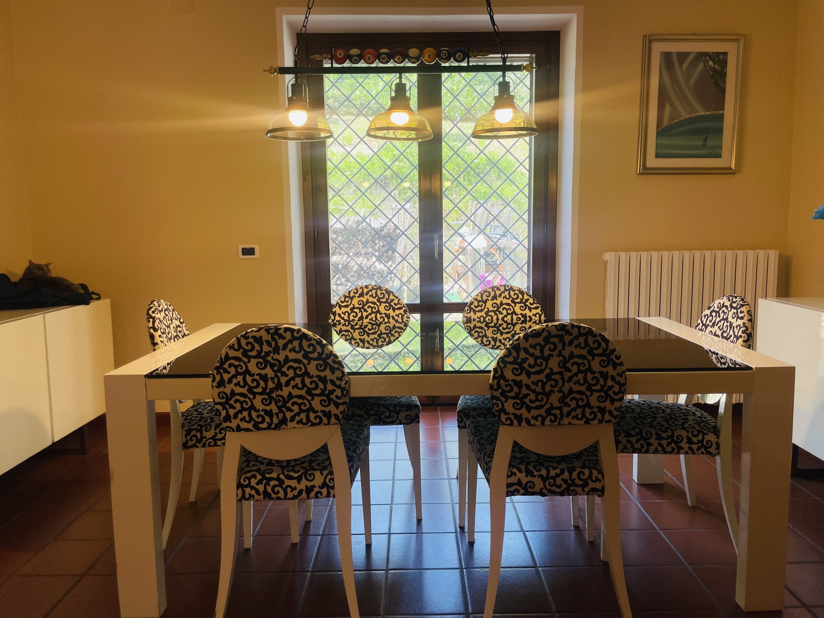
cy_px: 309
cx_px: 412
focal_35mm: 26
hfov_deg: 67.3
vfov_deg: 53.1
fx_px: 619
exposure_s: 1/138
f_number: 1.6
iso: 32
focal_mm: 4.2
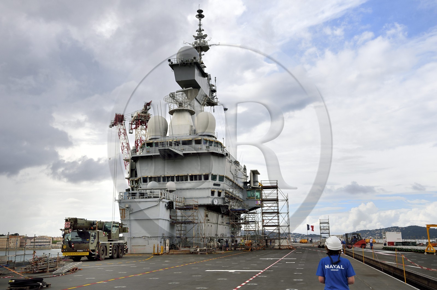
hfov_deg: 55.8
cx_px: 218
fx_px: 412
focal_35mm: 34
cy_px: 145
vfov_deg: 38.8
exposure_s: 1/250
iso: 200
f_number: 11
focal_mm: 34
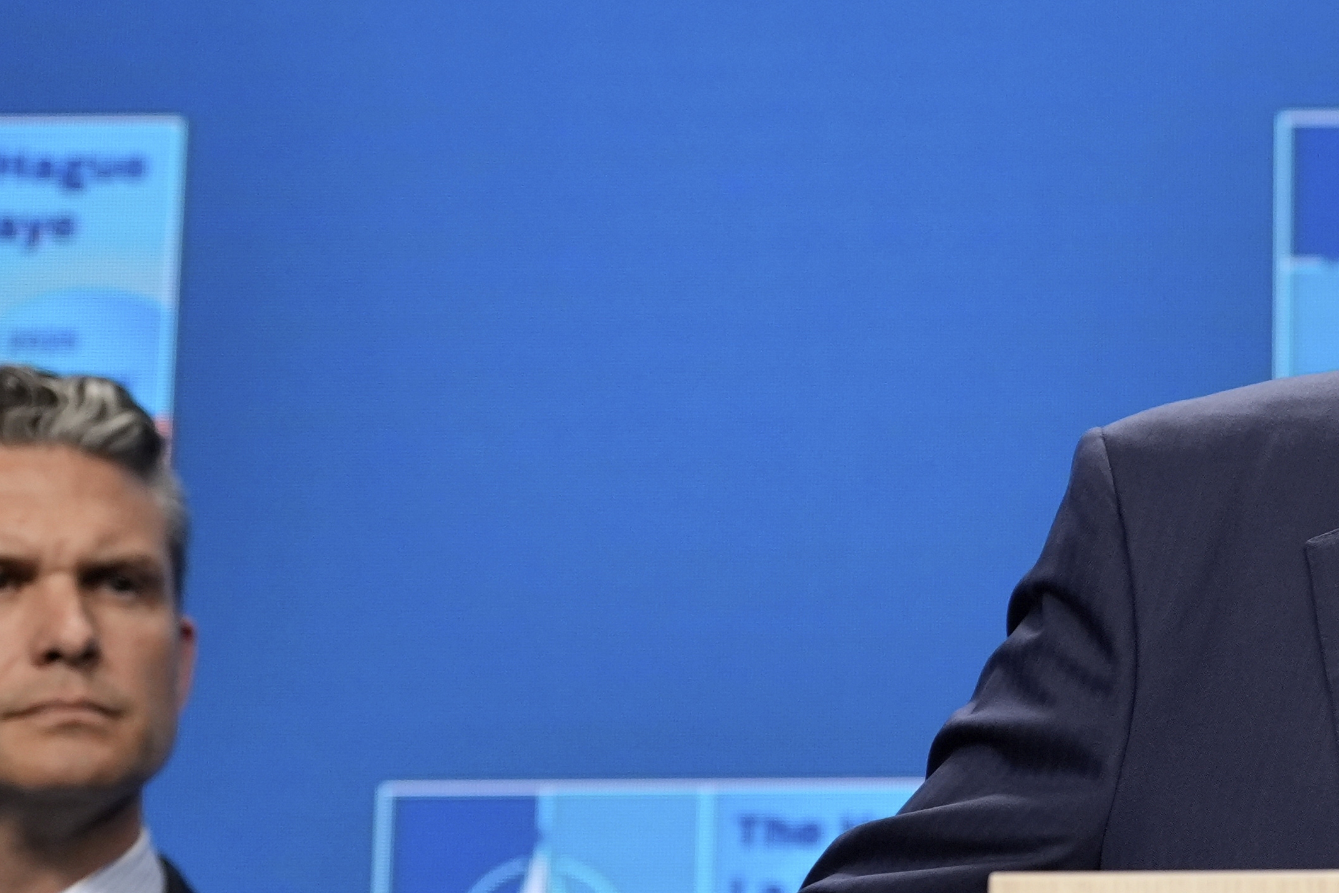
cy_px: 656
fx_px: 7141
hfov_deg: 10.5
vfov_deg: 7.1
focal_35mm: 192
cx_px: 1621
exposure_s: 1/400
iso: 1600
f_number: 3.5
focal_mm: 70
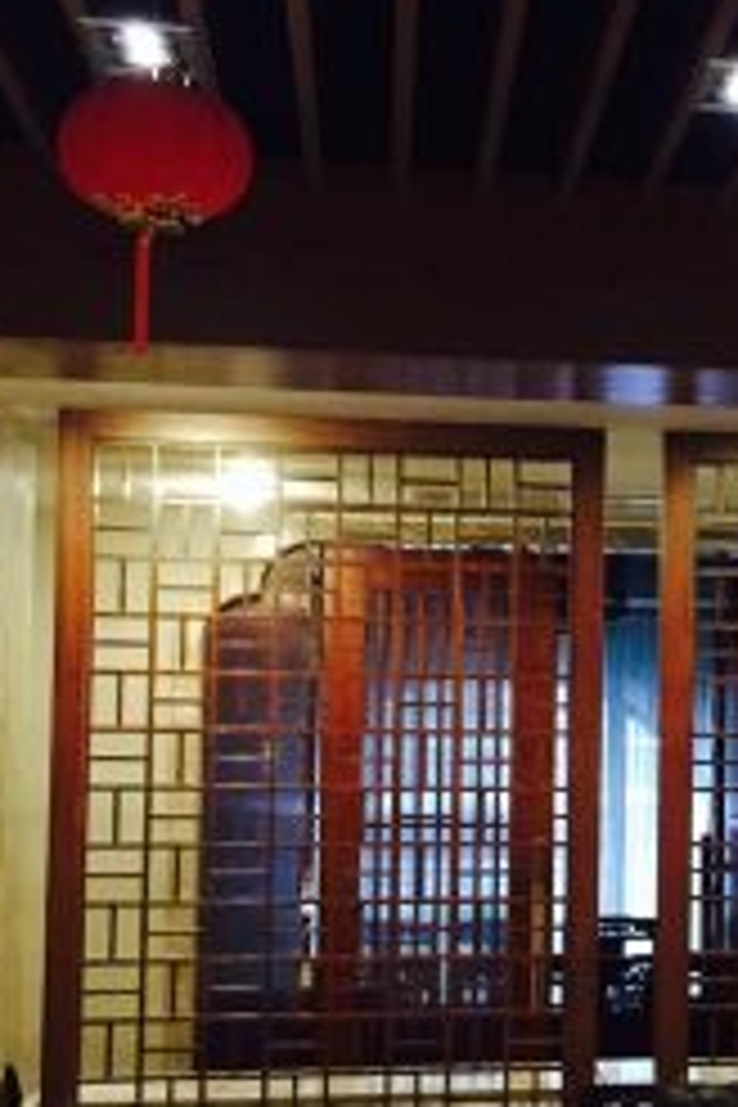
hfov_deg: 14.9
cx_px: 1042
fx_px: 2644
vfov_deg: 23.6
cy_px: 652
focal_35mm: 86
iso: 160
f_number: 2.2
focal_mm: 4.15
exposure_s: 1/8
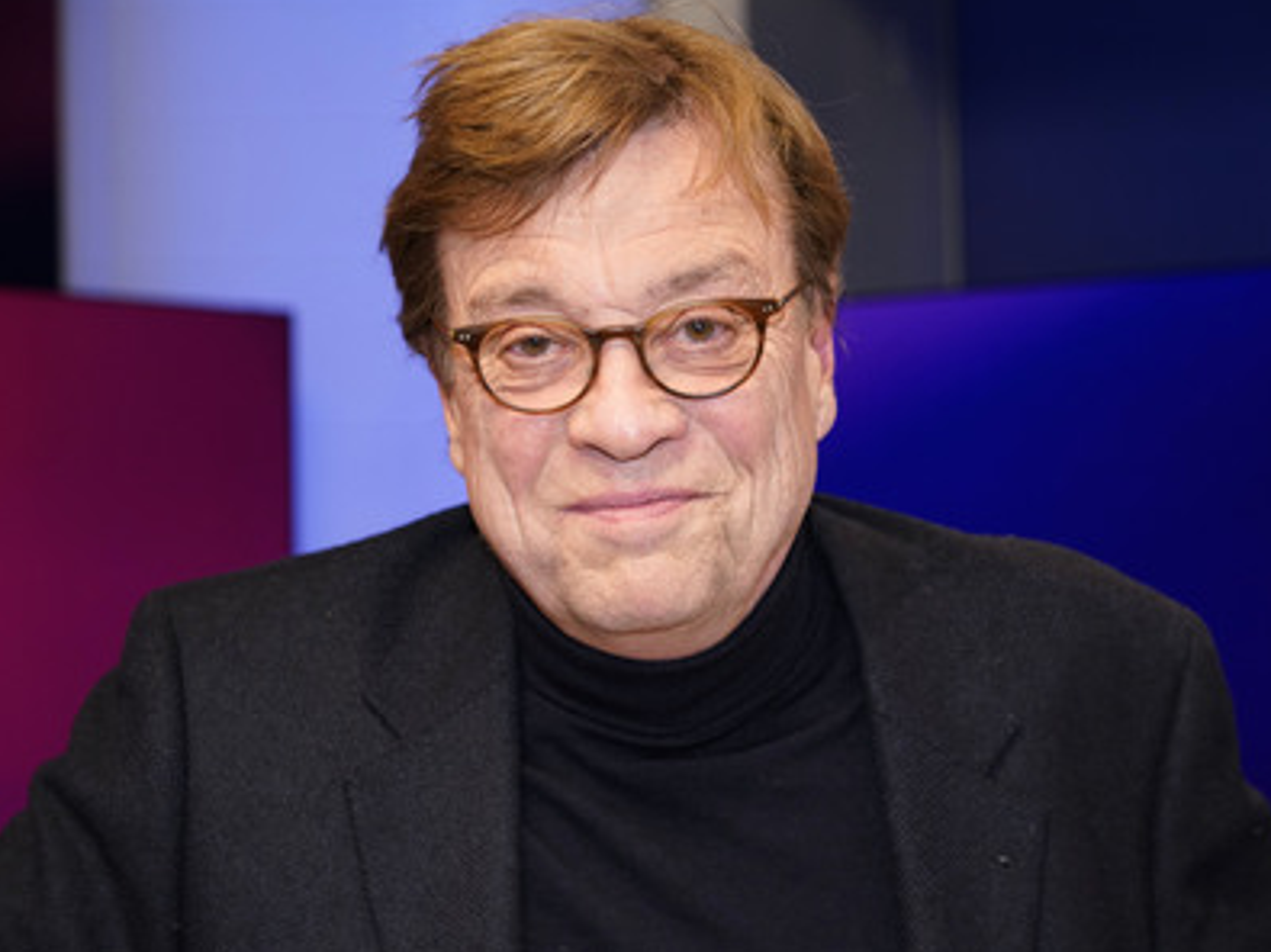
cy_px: 476
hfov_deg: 21.5
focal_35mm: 91
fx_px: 3340
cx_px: 645
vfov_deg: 16.2
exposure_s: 1/125
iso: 2000
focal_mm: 83
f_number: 5.6
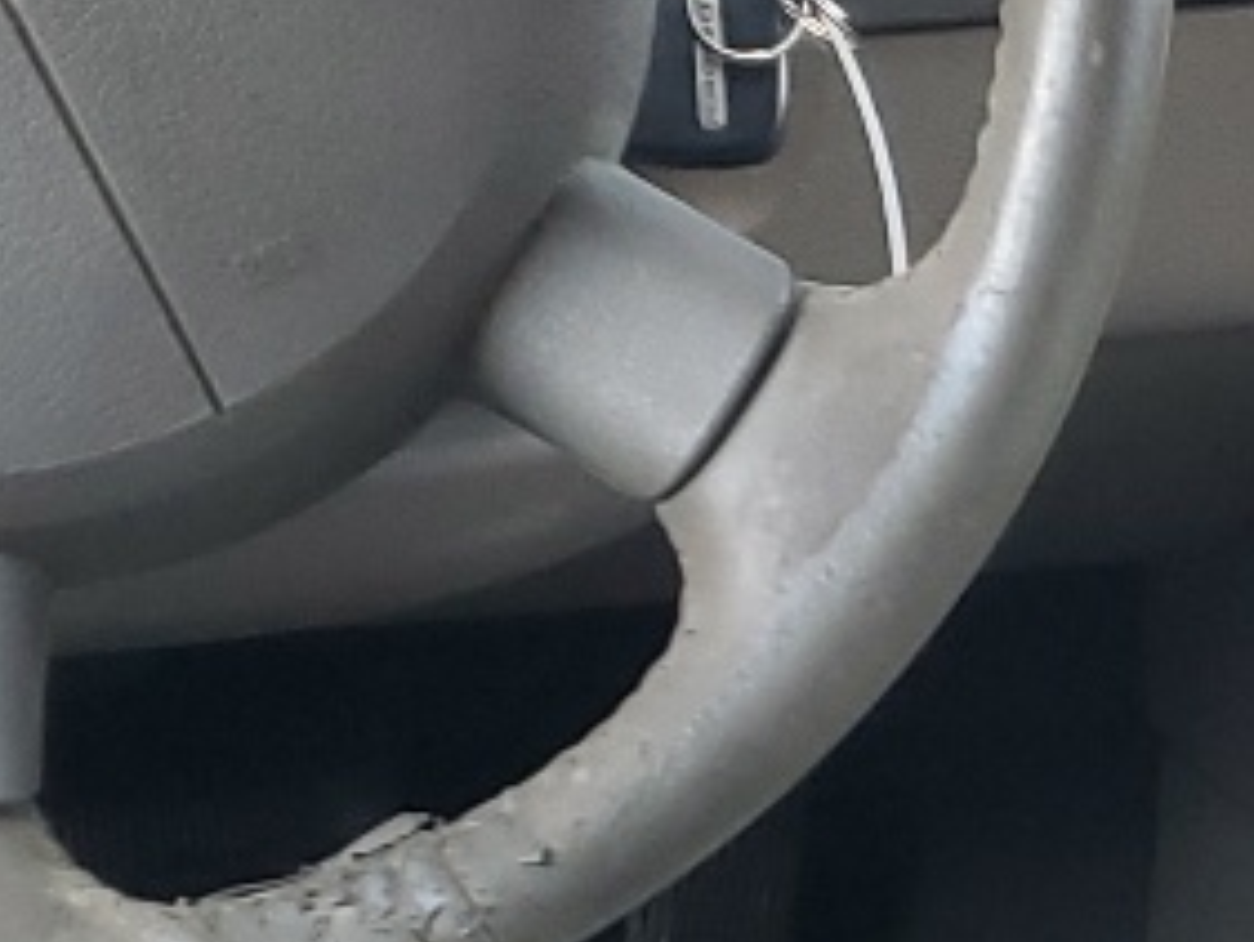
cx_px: 1258
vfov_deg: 10.0
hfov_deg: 13.2
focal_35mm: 148
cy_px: 875
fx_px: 5364
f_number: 1.5
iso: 61
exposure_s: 1/120
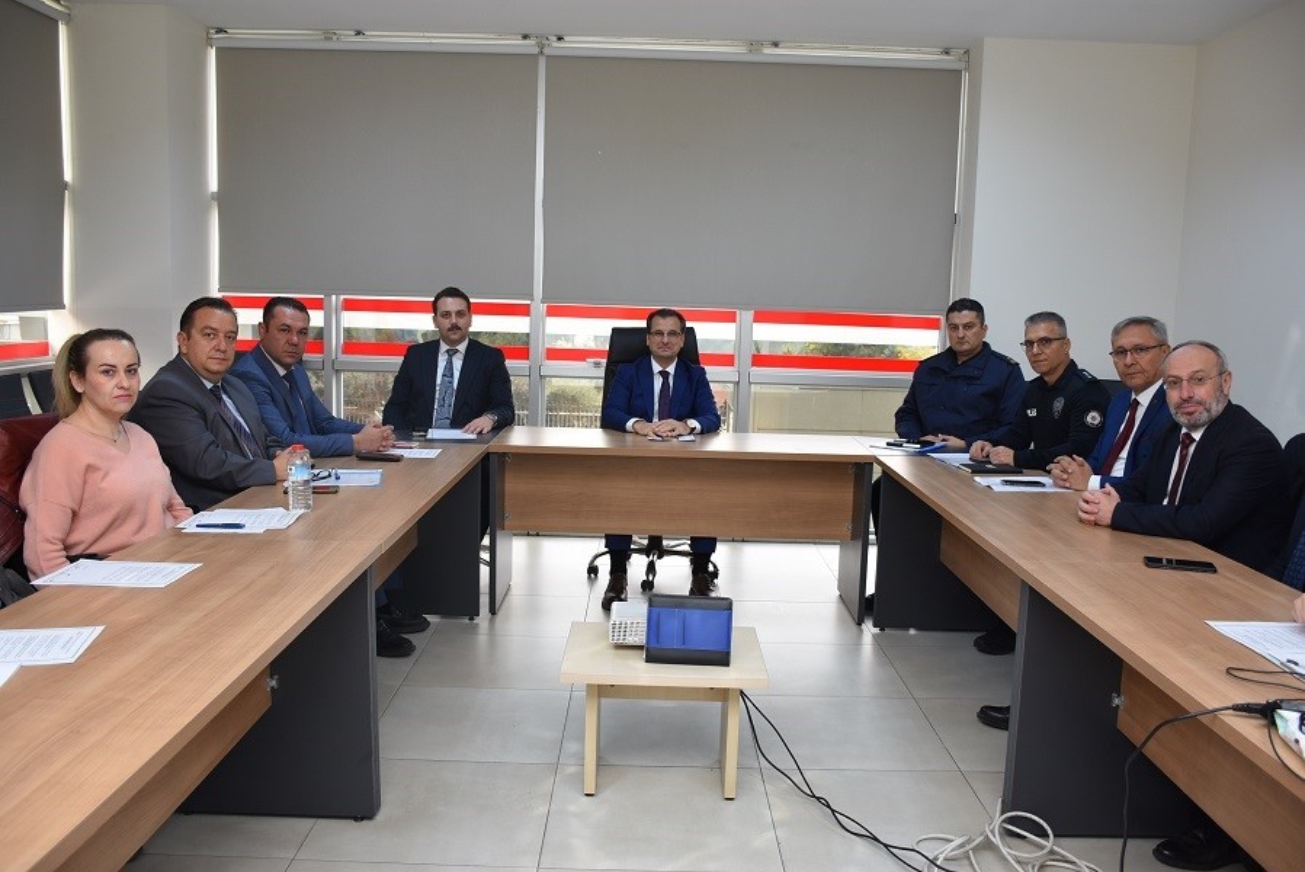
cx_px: 652
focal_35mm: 30
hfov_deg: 61.9
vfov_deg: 43.7
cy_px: 436
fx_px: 1088
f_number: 4
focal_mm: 20
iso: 400
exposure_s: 1/60
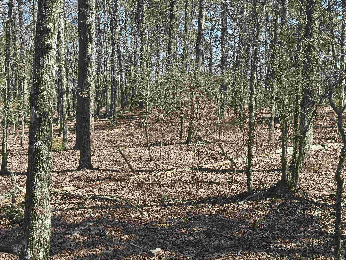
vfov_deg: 30.3
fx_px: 480
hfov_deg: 39.7
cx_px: 173
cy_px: 130
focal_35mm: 48
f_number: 1.78
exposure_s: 1/1721
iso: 100
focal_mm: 6.86
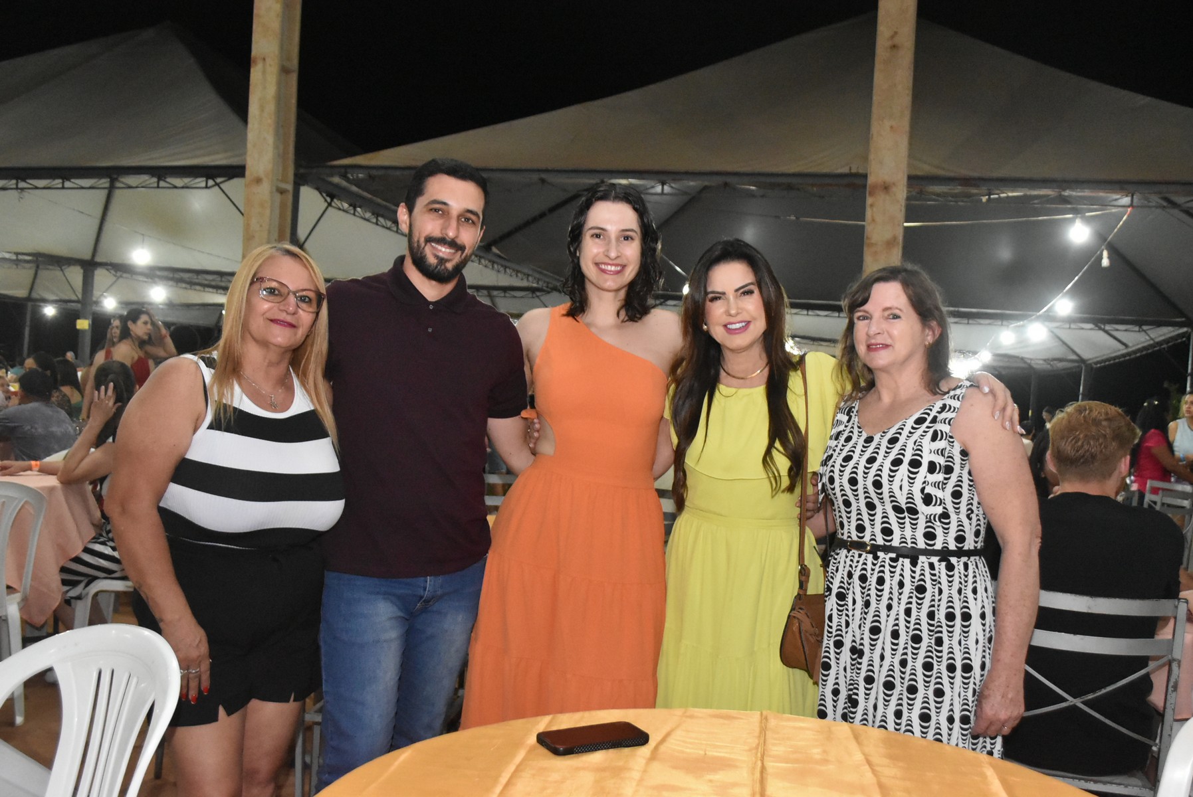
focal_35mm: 36
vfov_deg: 36.9
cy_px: 398
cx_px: 596
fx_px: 1194
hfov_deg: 53.1
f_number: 5
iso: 5000
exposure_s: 1/80
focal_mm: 24
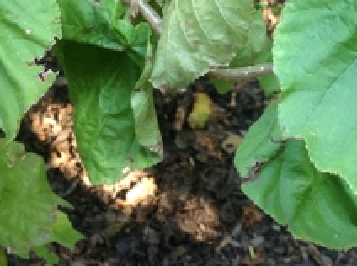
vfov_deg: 14.8
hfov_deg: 19.3
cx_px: 354
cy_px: 72
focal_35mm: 99
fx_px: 1019
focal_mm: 4.28
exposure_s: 1/17
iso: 50
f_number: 2.4
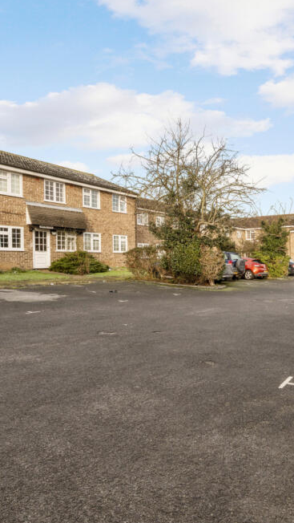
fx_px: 319
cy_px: 256
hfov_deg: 46.0
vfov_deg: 78.7
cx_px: 250
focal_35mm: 23
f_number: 16
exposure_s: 1/80
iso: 400
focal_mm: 14
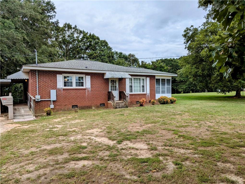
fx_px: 170
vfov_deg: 56.9
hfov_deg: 71.5
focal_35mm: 24
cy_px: 92
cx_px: 122
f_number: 1.85
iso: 44
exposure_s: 1/1451
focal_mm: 6.81
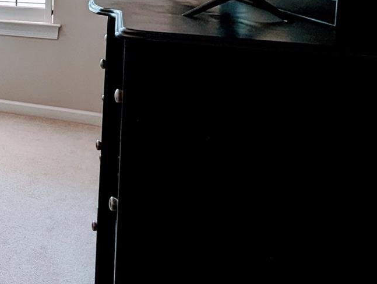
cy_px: -32
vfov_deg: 31.1
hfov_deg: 33.7
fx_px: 447
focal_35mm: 41
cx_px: -109
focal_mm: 1.95
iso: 42
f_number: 2.2
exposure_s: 1/172
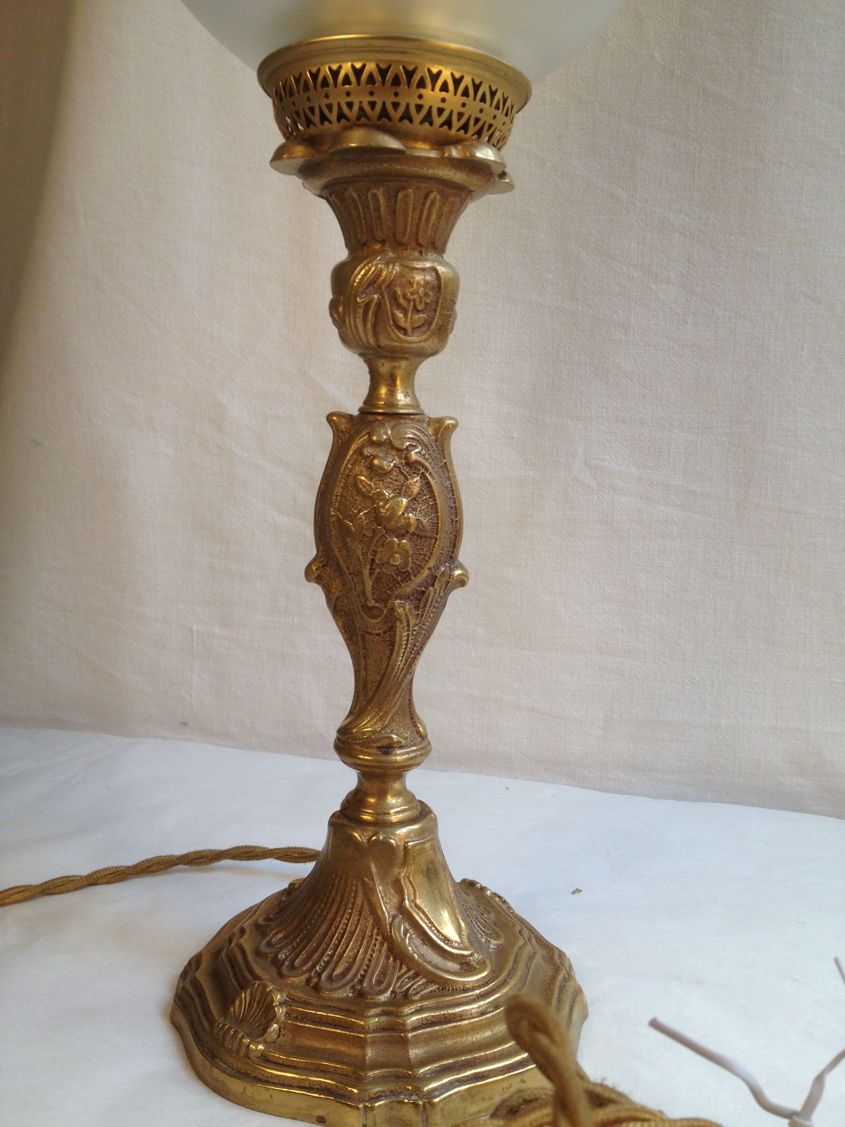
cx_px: 422
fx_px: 1139
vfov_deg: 52.6
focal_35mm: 35
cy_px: 564
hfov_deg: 40.7
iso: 50
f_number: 2.4
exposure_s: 1/60
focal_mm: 4.28
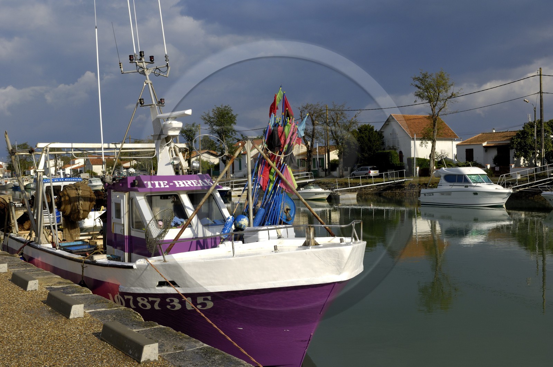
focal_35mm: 42
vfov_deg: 31.8
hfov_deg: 46.5
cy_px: 184
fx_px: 644
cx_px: 276
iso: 100
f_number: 12
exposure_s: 1/160
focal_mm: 28
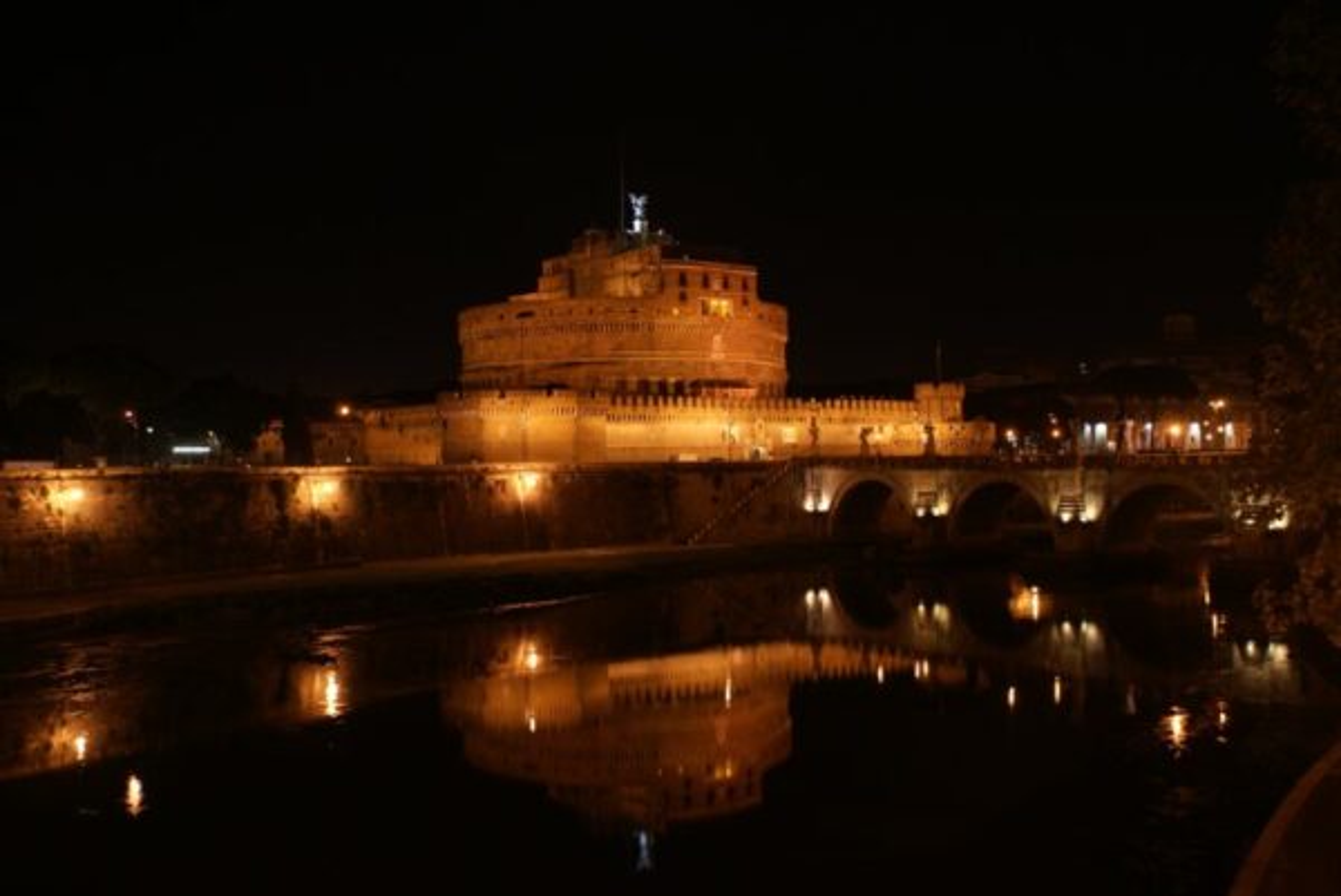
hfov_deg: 53.1
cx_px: 670
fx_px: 1342
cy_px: 448
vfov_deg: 36.9
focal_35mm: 36
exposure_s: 1
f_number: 4.5
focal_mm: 24
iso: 100
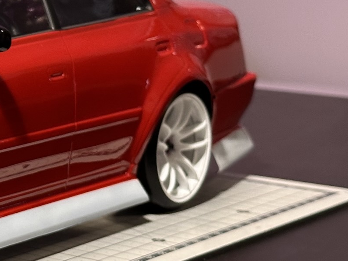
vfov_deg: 9.9
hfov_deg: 12.5
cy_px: 105
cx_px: -178
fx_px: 1508
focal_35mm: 150
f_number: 1.78
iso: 160
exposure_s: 1/50
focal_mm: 6.86
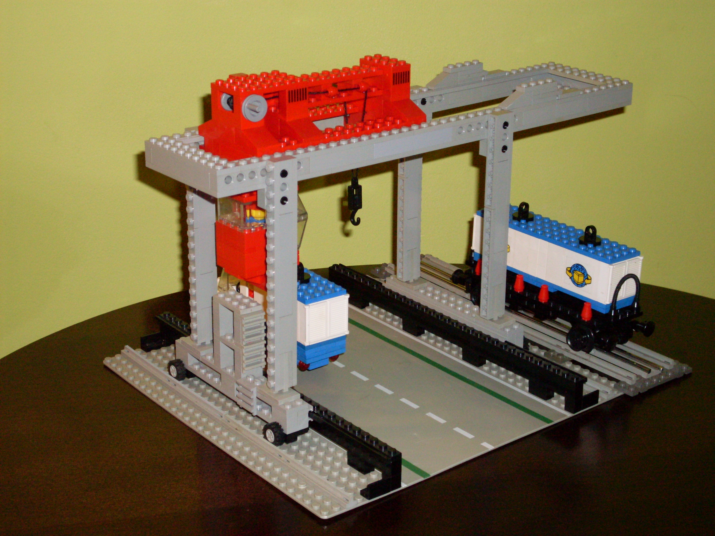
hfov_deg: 27.4
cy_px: 268
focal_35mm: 71
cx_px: 358
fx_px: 1467
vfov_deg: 20.7
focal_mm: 11.7
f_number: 3.7
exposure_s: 1/45
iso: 200
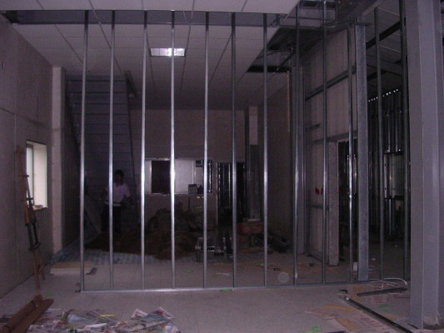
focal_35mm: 38
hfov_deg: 49.0
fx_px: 488
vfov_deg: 37.7
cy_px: 166
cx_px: 222
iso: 400
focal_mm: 5.8
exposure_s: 1/60.1
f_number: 2.8
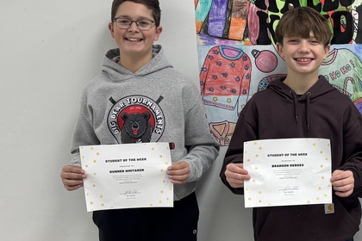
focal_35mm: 66
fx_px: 664
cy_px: 149
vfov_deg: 20.6
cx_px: 357
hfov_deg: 28.7
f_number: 1.6
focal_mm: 5.96
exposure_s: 1/120
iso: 125
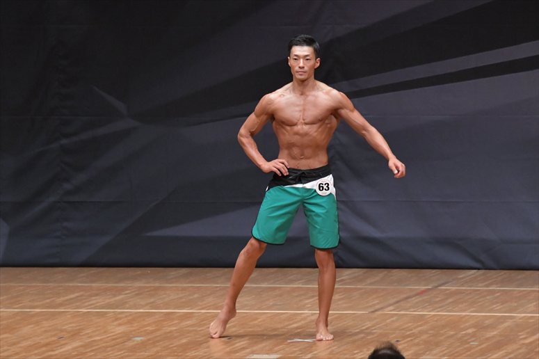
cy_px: 180
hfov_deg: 7.2
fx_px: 4265
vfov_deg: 4.8
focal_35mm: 285
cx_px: 270
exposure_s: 1/400
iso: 6400
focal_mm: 190
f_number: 5.6
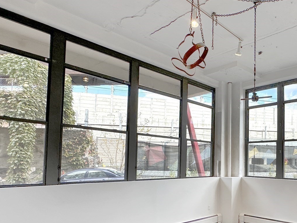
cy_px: 154
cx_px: 233
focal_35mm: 28
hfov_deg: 59.0
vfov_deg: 48.7
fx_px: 240
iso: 40
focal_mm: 2.22
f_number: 2.2
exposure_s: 1/422
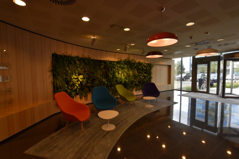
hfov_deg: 95.0
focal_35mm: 16
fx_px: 110
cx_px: 120
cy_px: 80
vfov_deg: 72.0
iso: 400
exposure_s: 1/125
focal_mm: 11
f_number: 5.6
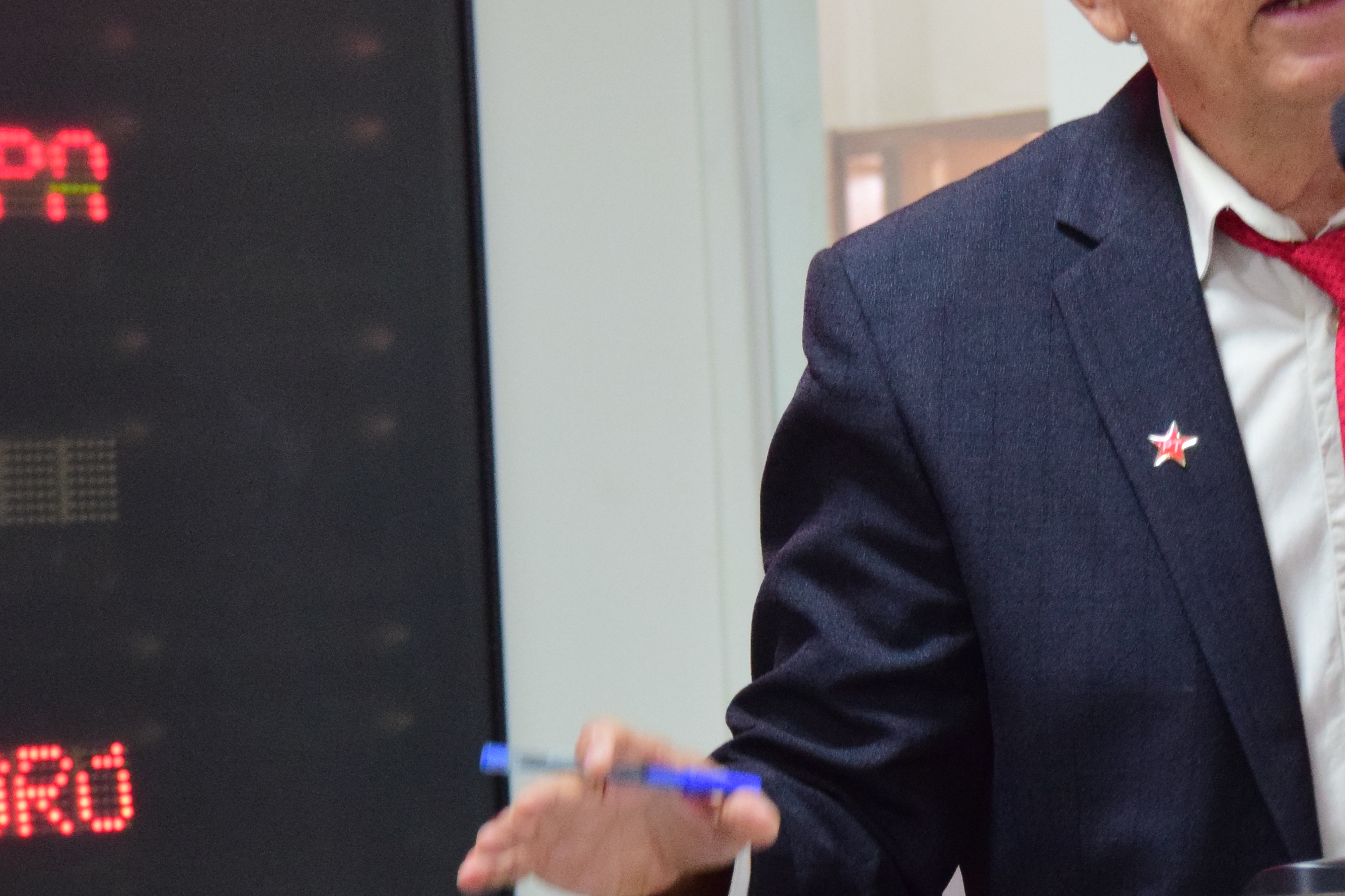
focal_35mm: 373
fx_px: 13934
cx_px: 942
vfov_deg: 3.7
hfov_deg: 5.5
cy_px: 386
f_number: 5.6
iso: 1600
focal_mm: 110
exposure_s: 1/60
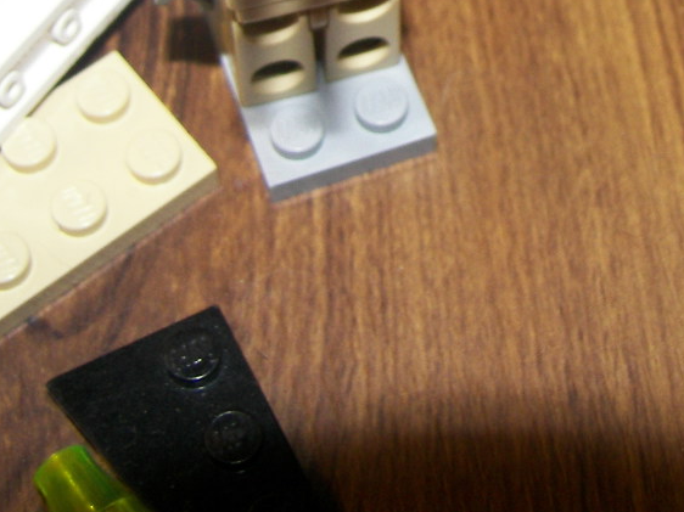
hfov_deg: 23.6
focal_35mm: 82
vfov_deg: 17.4
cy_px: -54
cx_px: 495
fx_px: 1620
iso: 100
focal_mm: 6
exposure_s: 1/30
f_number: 2.8
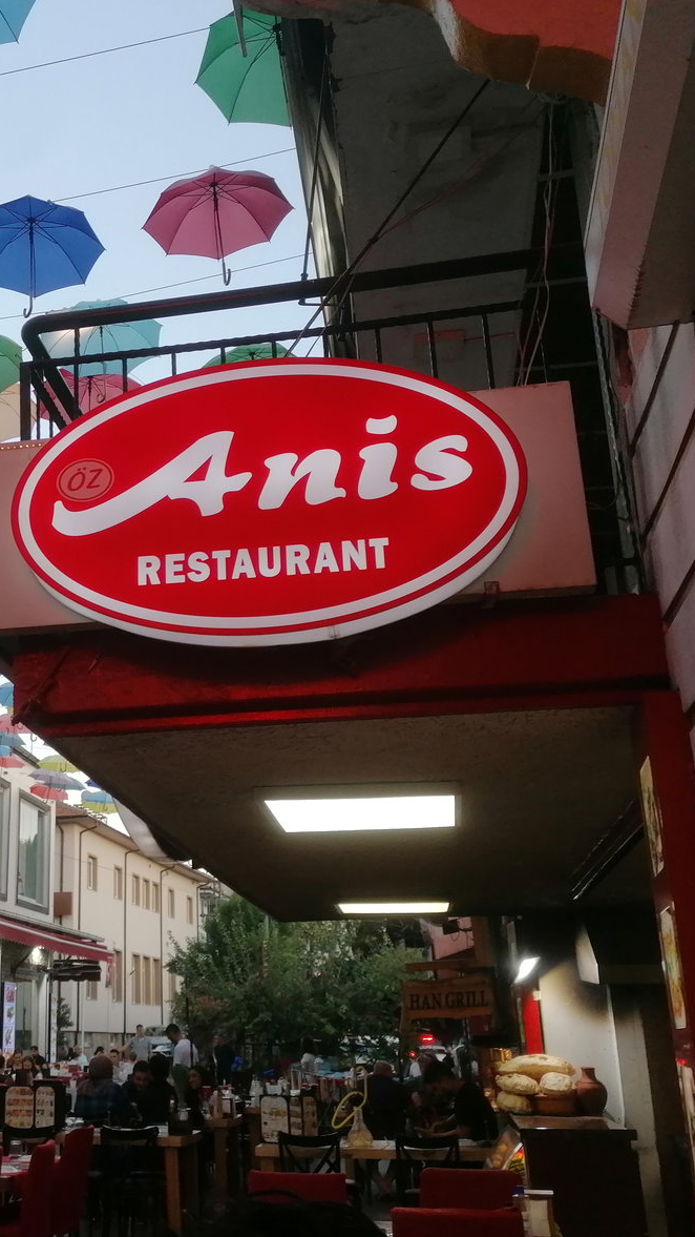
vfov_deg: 50.5
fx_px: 1311
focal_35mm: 40
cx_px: 96
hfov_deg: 28.7
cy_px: 627
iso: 64
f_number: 1.8
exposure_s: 1/100
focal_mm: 4.75
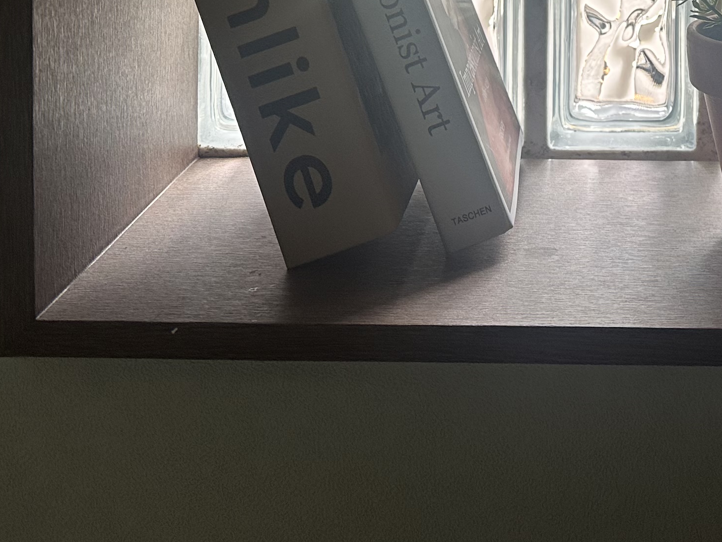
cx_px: 579
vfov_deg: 20.2
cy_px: -182
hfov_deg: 28.7
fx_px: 1377
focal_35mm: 66
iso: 125
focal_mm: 6.86
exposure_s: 1/120
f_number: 1.78
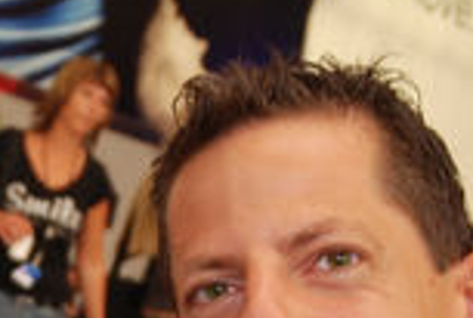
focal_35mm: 137
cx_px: -77
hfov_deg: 14.5
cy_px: 500
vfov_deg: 9.7
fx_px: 1805
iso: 400
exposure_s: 1/60
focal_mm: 28
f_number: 4.5
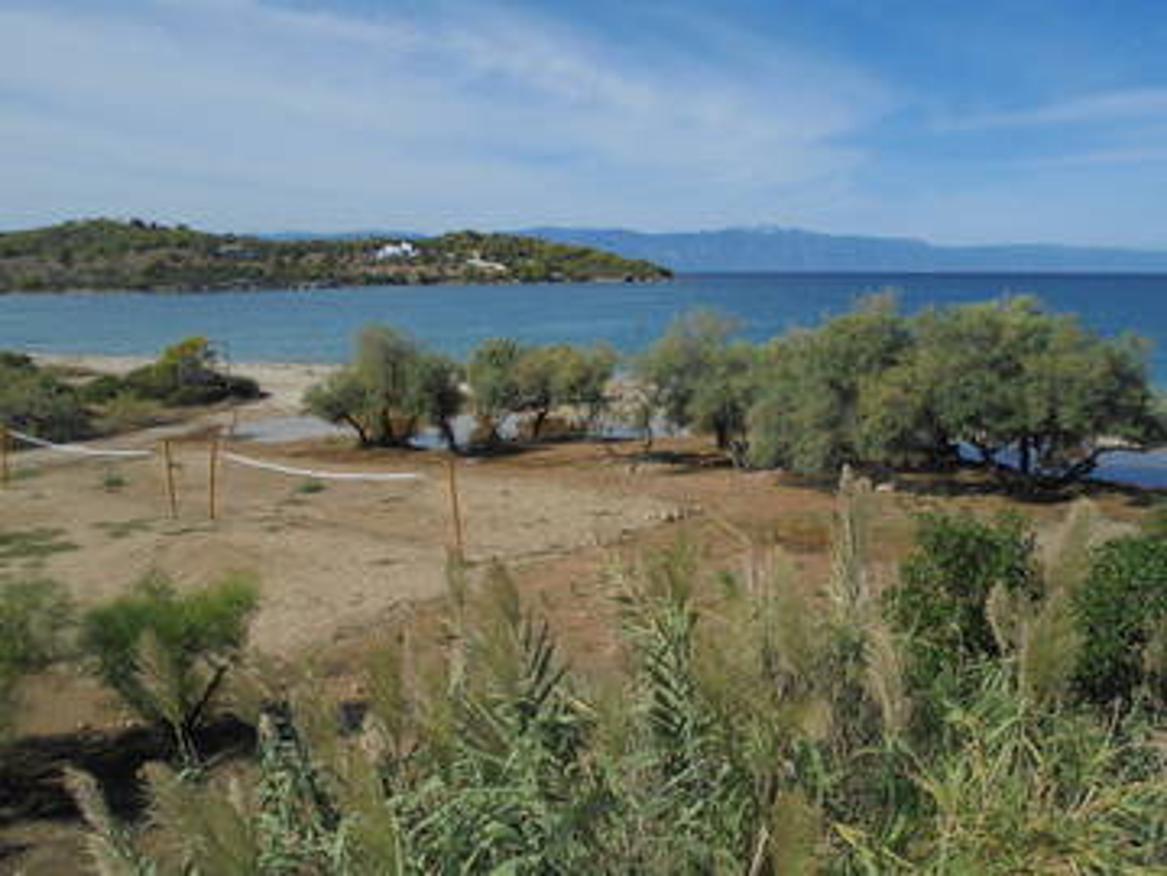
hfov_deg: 54.0
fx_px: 1146
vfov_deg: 41.8
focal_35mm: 34
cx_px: 584
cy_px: 438
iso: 100
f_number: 12.5
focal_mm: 6.1
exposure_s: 1/160
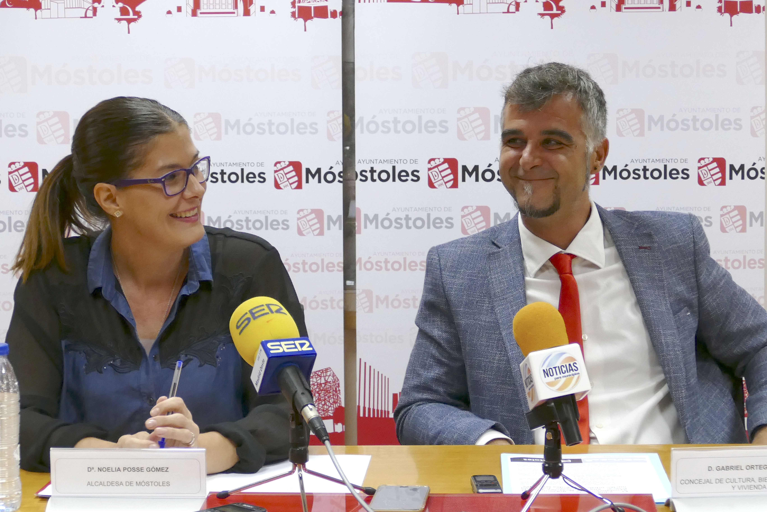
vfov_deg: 23.0
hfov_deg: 33.9
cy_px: 256
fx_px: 1257
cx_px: 384
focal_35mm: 59
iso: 500
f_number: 3.5
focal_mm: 21.41
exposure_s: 1/80
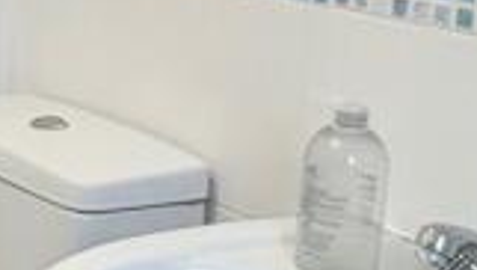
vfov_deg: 12.4
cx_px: -12
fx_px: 1228
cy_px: 12
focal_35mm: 97
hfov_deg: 21.1
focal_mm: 2.22
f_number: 2.2
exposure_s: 1/100
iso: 160
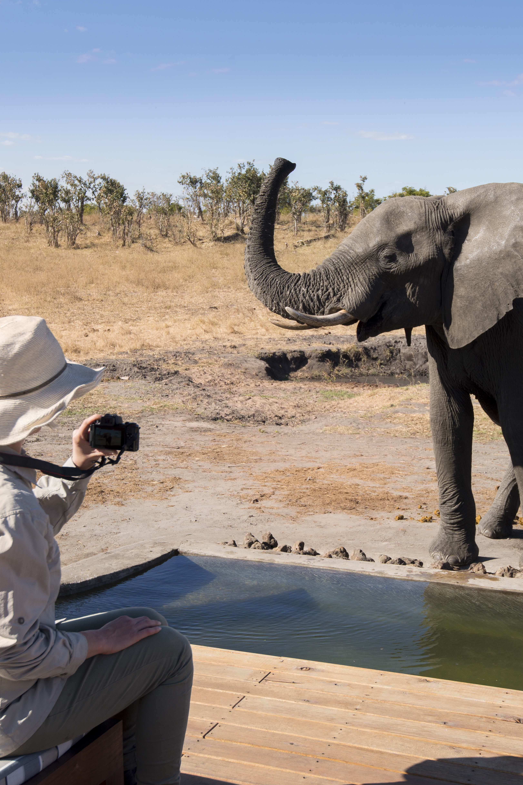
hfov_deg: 25.5
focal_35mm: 53
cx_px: 310
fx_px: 1155
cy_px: 390
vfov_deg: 37.5
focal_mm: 35
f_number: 9.5
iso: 200
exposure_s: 1/250
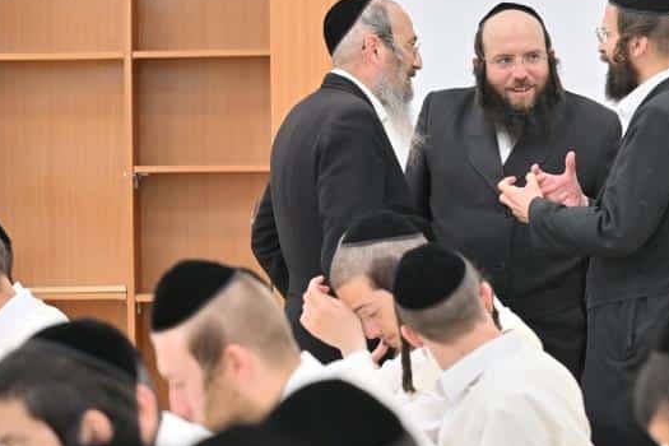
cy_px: 132
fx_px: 4348
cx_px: 505
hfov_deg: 8.8
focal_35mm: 234
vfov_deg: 5.9
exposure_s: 1/200
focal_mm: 120
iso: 1000
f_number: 4
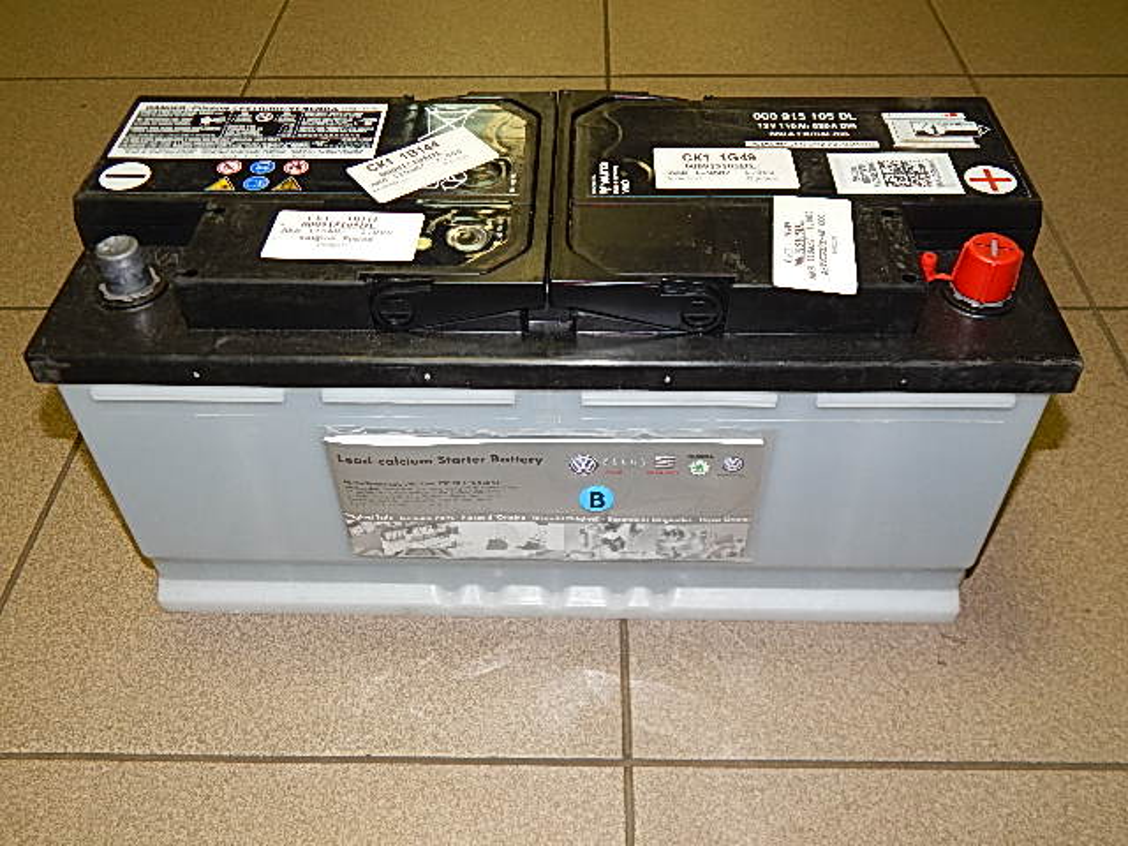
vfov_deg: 45.4
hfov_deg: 58.4
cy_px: 423
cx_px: 564
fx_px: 1010
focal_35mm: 31
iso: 200
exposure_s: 1/30
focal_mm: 5.6
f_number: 3.2
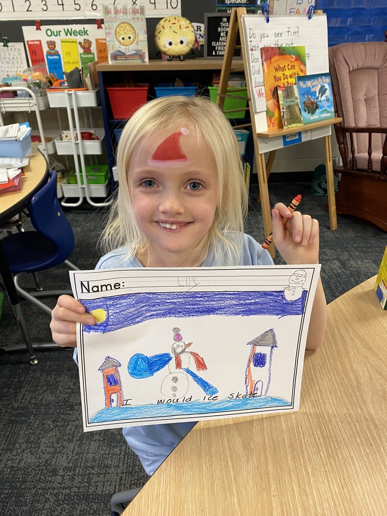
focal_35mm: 26
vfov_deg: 67.3
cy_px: 258
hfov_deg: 53.1
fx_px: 388
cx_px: 194
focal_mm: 4.25
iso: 100
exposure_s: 1/60
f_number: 1.8
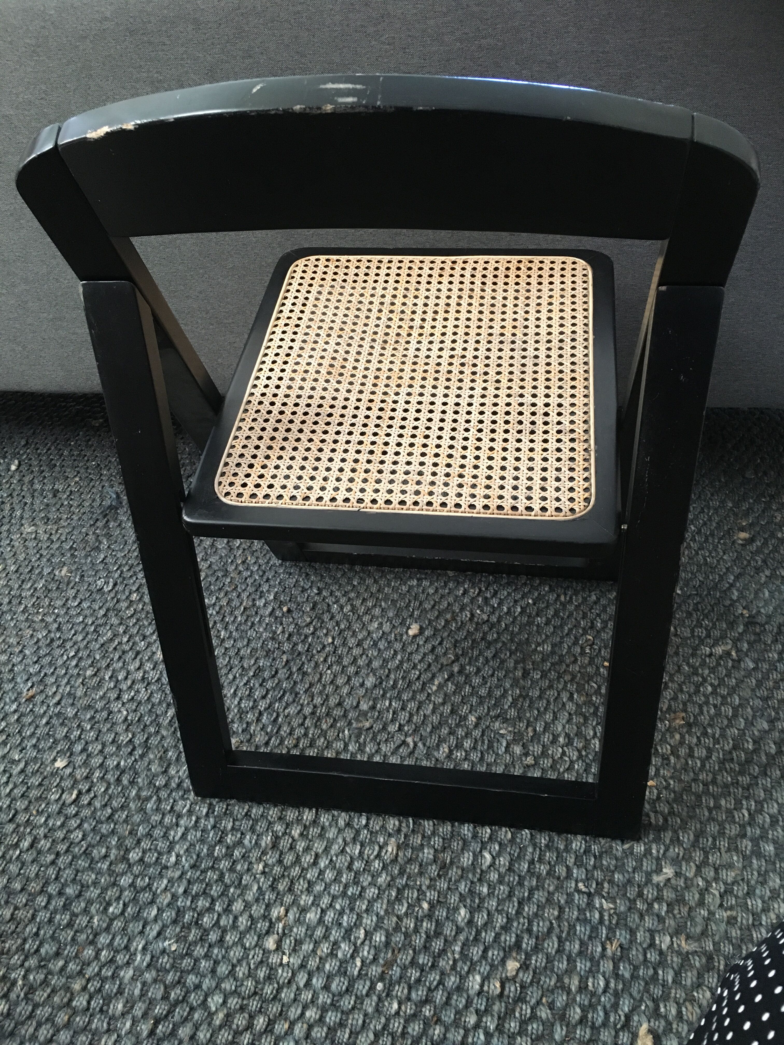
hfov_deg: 48.2
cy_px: 522
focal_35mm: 29
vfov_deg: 61.7
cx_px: 392
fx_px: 876
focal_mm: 4.15
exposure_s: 1/20
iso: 200
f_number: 2.2
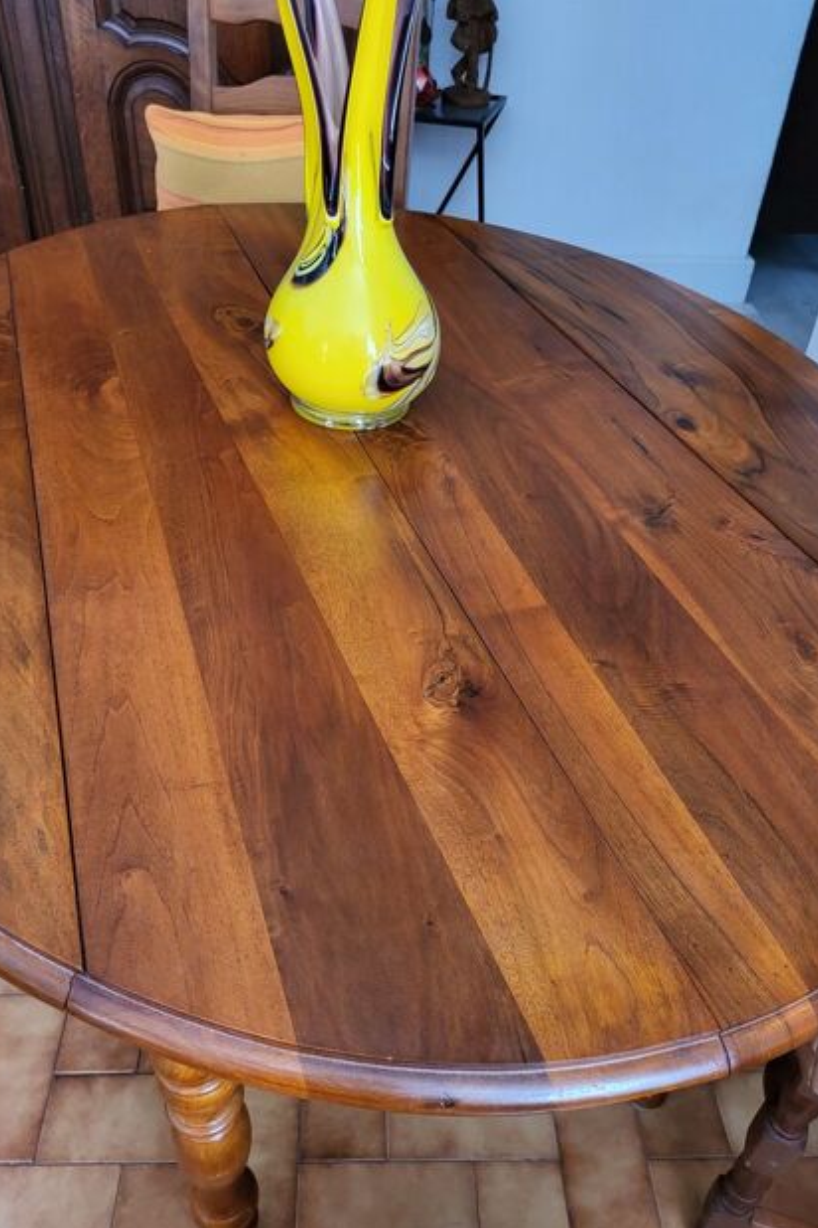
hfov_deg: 46.3
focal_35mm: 28
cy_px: 602
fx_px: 954
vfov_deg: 65.5
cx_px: 359
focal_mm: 5.4
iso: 250
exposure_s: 1/50
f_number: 1.8
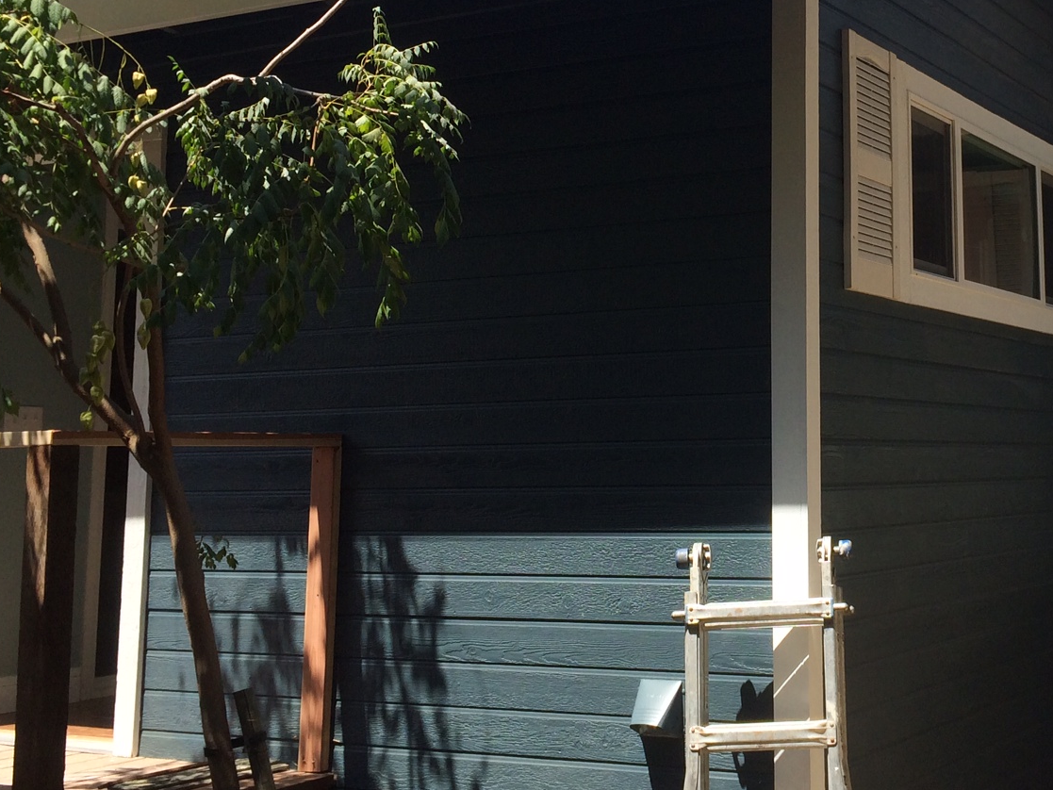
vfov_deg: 26.4
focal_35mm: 55
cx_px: 832
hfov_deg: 34.0
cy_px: 249
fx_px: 1673
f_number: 2.2
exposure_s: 1/1208
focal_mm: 4.12
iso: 32
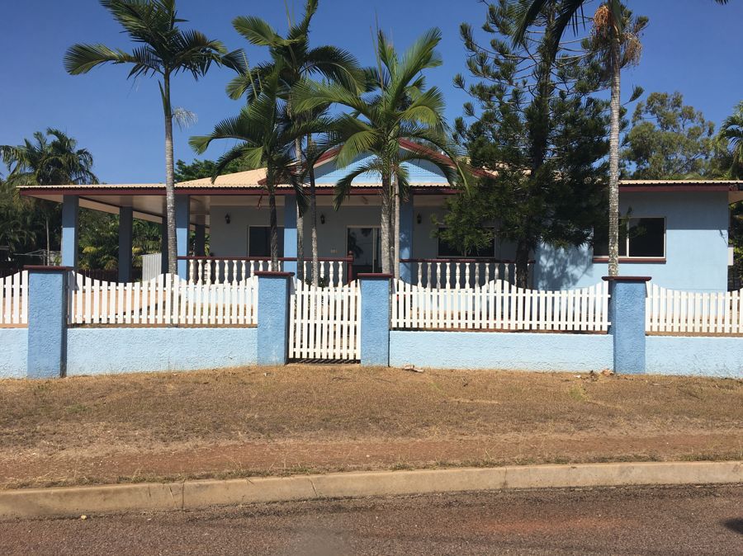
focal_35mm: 29
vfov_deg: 48.2
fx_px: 622
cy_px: 278
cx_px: 372
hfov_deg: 61.7
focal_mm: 4.15
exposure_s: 1/3205
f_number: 2.2
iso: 25
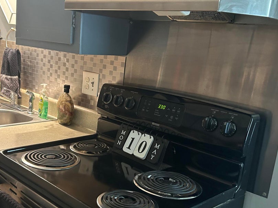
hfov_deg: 42.5
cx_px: 97
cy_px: 120
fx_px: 353
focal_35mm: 44
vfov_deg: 32.8
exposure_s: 1/40
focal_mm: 5.7
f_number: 1.5
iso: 400
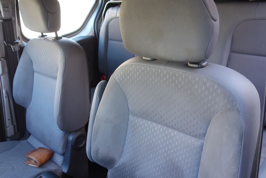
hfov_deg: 60.2
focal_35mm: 31
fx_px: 229
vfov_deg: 42.3
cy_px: 94
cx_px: 122
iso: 125
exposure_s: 1/30
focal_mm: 10.4
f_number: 2.5
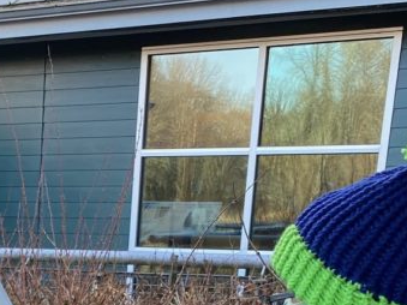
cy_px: 526
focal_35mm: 92
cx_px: -100
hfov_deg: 19.8
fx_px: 1081
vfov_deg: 14.4
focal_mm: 4.25
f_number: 1.8
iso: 50
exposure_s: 1/121
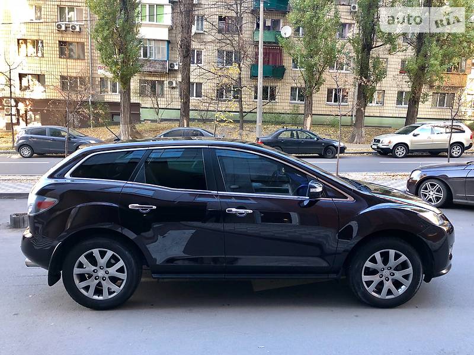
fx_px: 383
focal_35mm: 28
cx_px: 237
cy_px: 178
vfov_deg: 49.7
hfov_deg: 63.4
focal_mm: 4
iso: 32
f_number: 1.8
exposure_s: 1/33
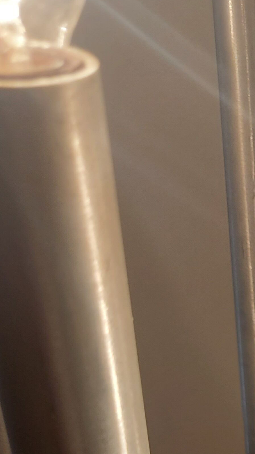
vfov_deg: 25.4
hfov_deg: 13.8
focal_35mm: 76
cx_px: 485
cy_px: 524
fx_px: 914
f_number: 1.8
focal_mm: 5.23
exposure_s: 1/100
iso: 50
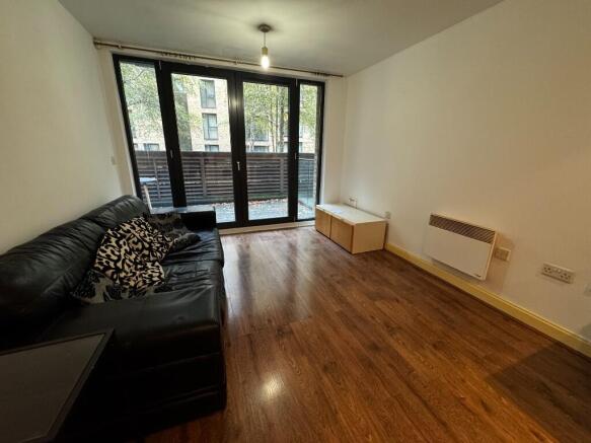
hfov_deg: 102.1
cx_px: 296
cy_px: 222
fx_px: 239
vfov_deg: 85.7
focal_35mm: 14
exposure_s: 1/50
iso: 400
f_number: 2.2
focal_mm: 2.22
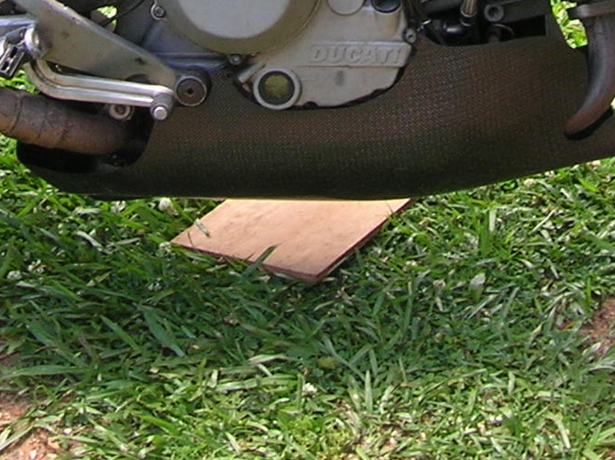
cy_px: -253
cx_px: 334
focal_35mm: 116
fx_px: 2059
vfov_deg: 12.1
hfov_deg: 17.0
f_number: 4.9
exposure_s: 1/57.5
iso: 50
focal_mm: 5.7
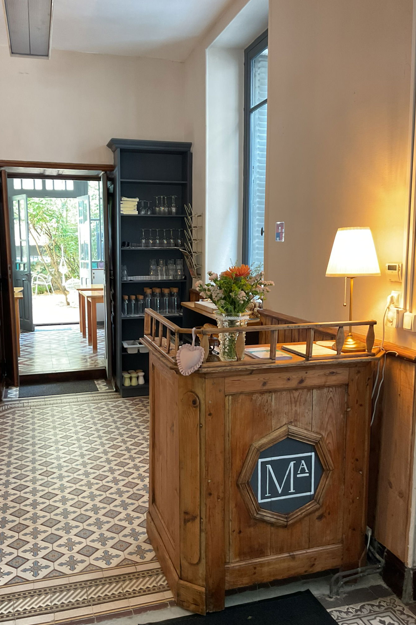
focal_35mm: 31
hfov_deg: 42.2
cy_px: 320
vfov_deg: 60.3
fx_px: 537
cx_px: 184
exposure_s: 1/30
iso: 320
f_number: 1.8
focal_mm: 3
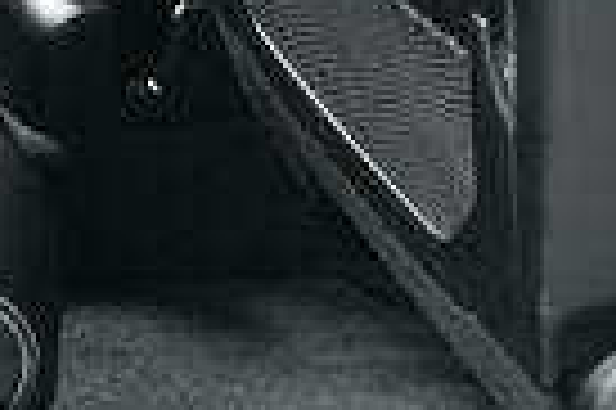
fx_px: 2153
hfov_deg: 14.8
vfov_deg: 10.2
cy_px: -324
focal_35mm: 126
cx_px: -382
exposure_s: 1/160
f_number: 3.5
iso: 100
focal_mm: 18
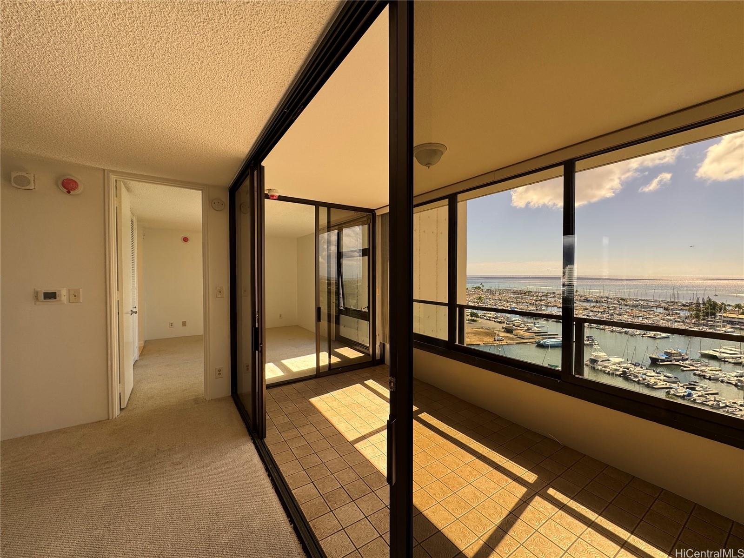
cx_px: 372
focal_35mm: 14
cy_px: 279
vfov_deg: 85.7
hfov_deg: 102.1
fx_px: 301
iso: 40
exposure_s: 1/207
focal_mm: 2.22
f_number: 2.2
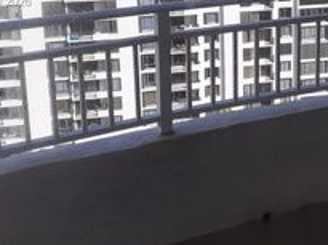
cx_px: 275
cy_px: 2
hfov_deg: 28.6
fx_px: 624
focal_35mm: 66
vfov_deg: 21.4
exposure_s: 1/1339
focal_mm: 3.6
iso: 40
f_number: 1.9
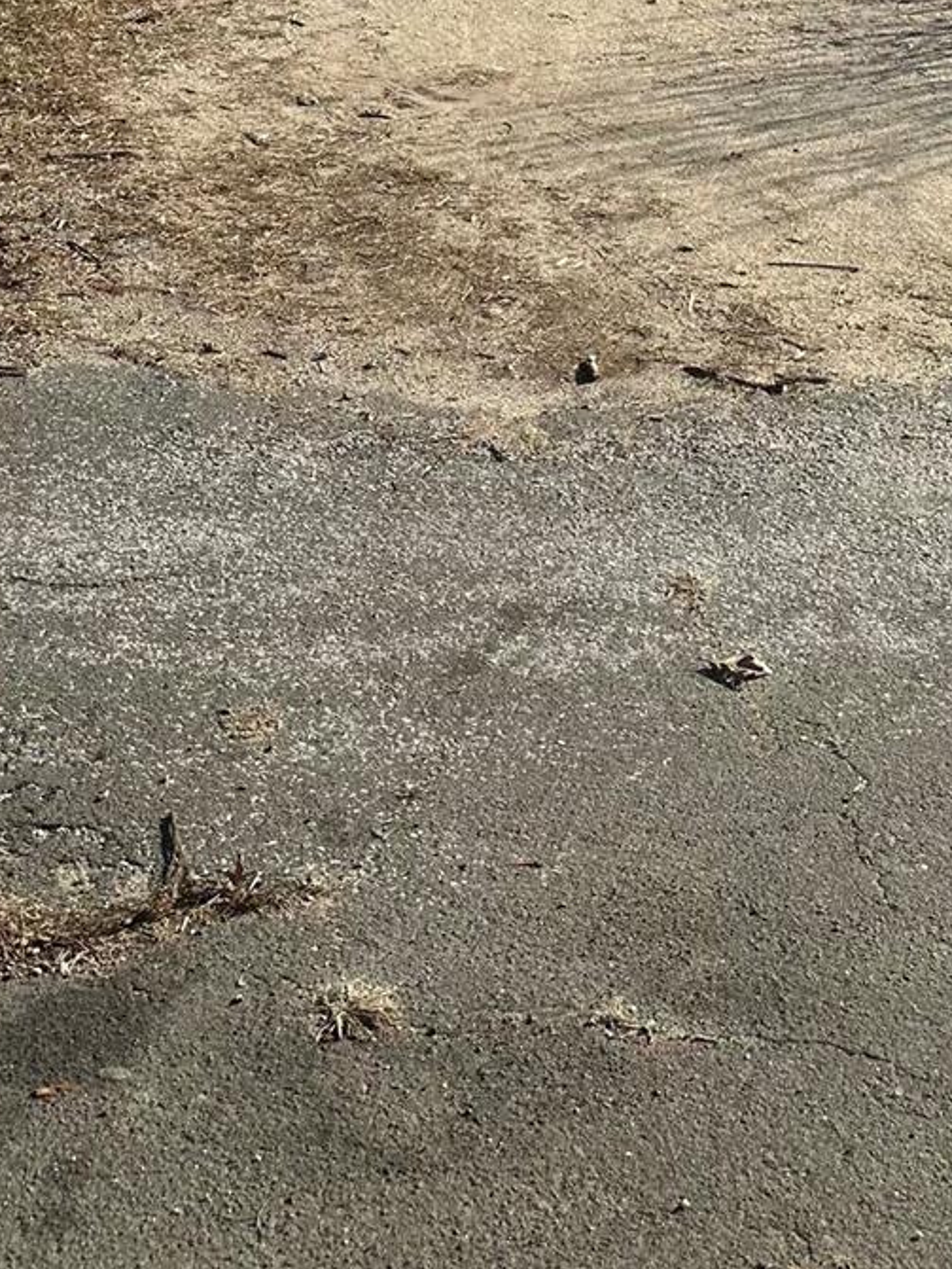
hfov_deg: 26.5
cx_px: 363
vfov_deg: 31.4
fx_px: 2016
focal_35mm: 55
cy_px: -91
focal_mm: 6.86
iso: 80
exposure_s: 1/3597
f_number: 1.78
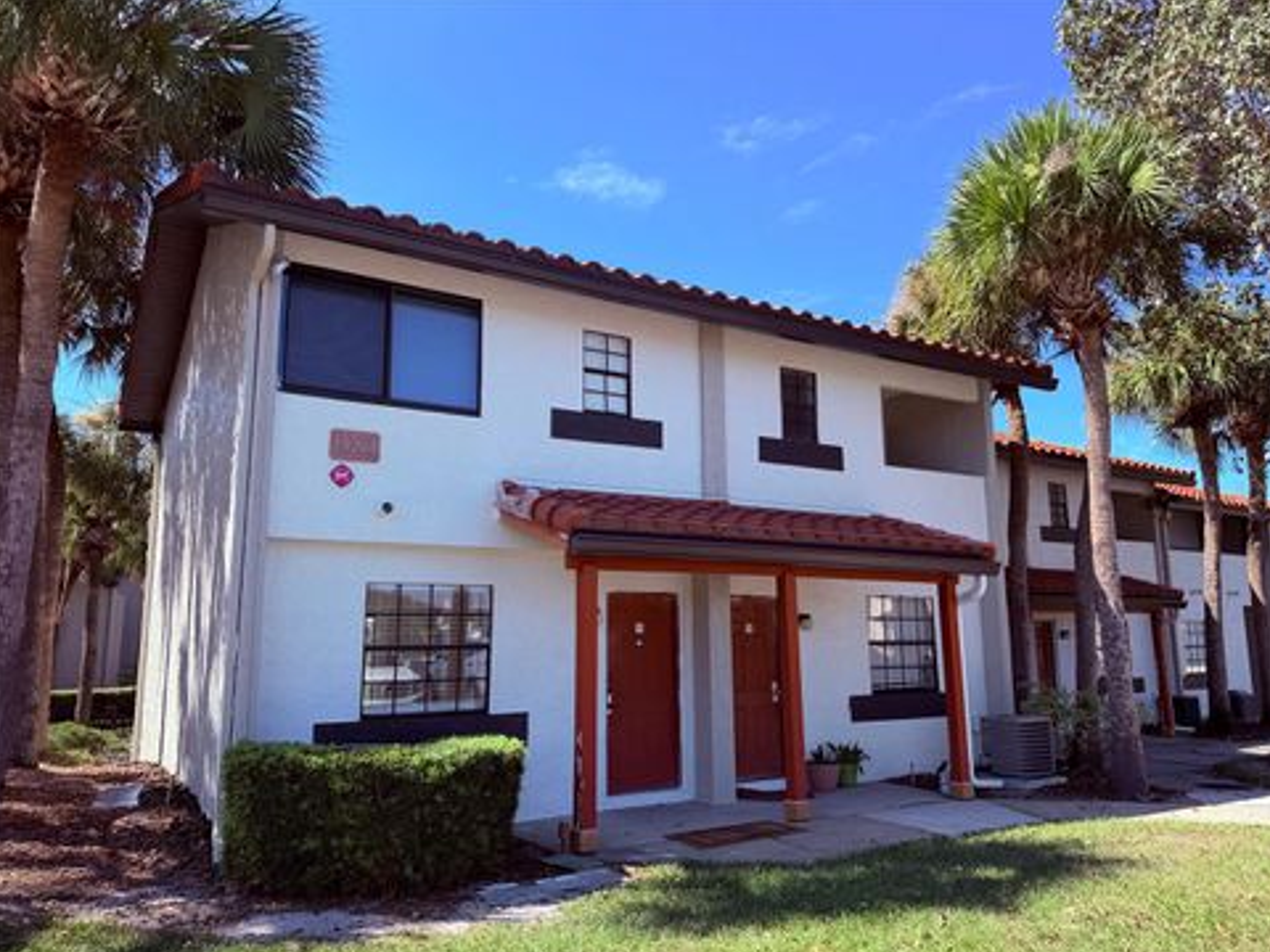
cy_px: 488
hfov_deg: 69.4
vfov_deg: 54.9
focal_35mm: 25
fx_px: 917
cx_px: 651
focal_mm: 6.76
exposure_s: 1/1855
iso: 80
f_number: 1.78
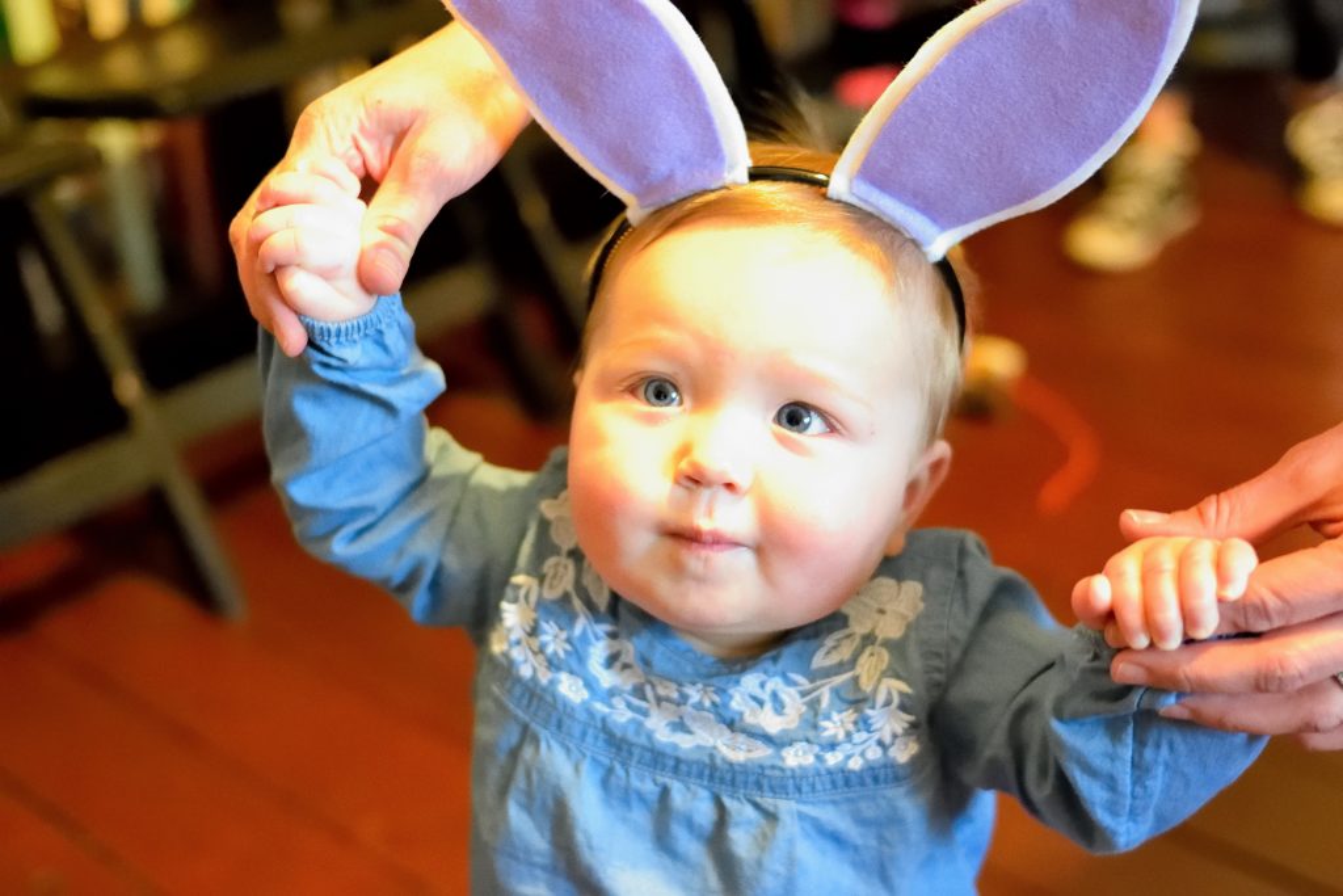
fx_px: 1959
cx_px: 672
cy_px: 448
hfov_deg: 37.8
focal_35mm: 52
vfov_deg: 25.8
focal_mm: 35
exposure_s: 1/60
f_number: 2
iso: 9000
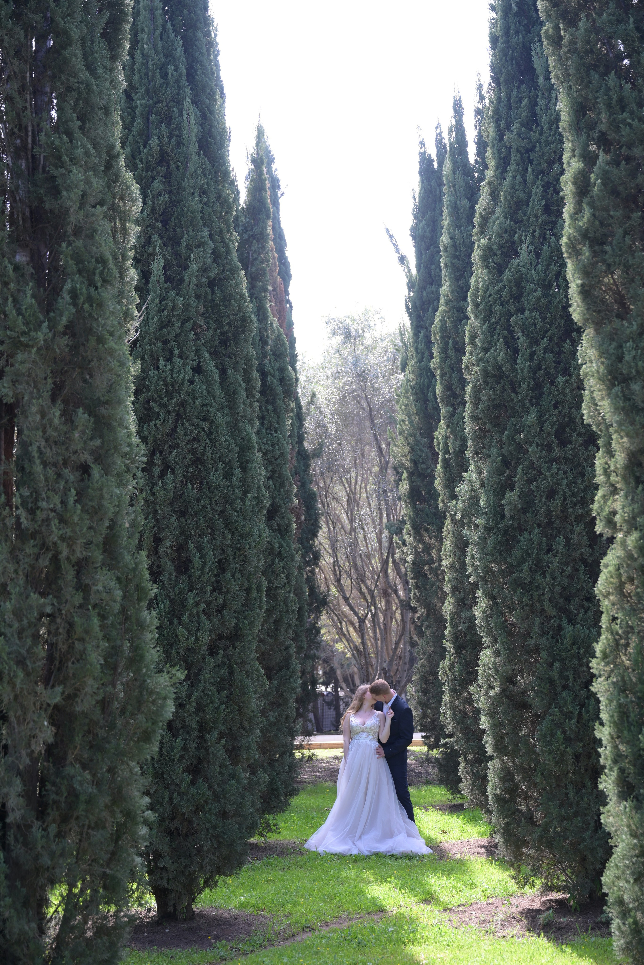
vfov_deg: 43.6
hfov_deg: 29.9
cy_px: 482
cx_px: 322
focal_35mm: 45
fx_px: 1206
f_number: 3.5
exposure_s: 1/250
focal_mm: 45
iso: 125
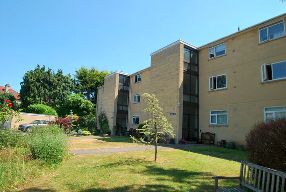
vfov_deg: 53.4
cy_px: 96
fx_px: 191
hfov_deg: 73.6
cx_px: 143
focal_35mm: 24
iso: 100
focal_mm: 16
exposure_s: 1/160
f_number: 6.3
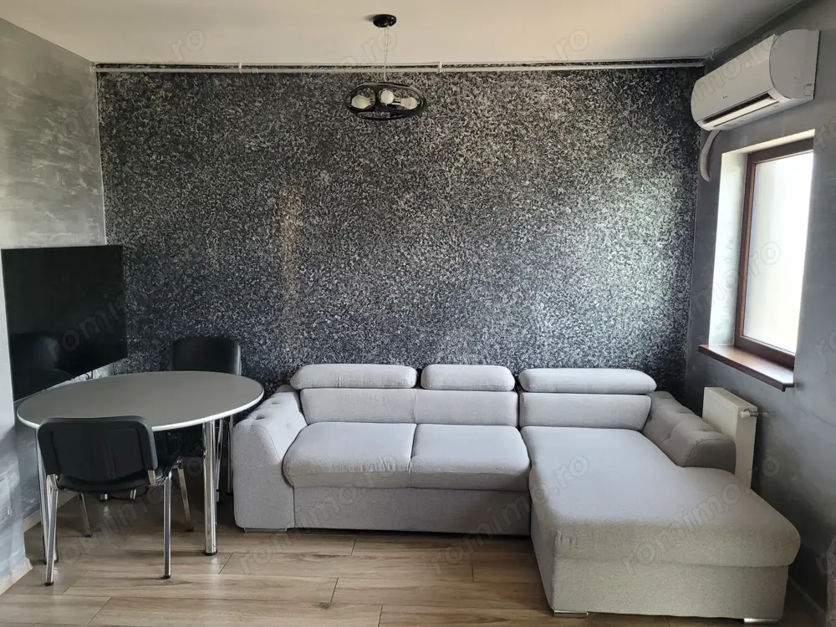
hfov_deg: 67.3
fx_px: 628
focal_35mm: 26
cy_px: 314
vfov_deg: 53.1
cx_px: 418
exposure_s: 1/50
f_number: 1.8
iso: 320
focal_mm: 5.4
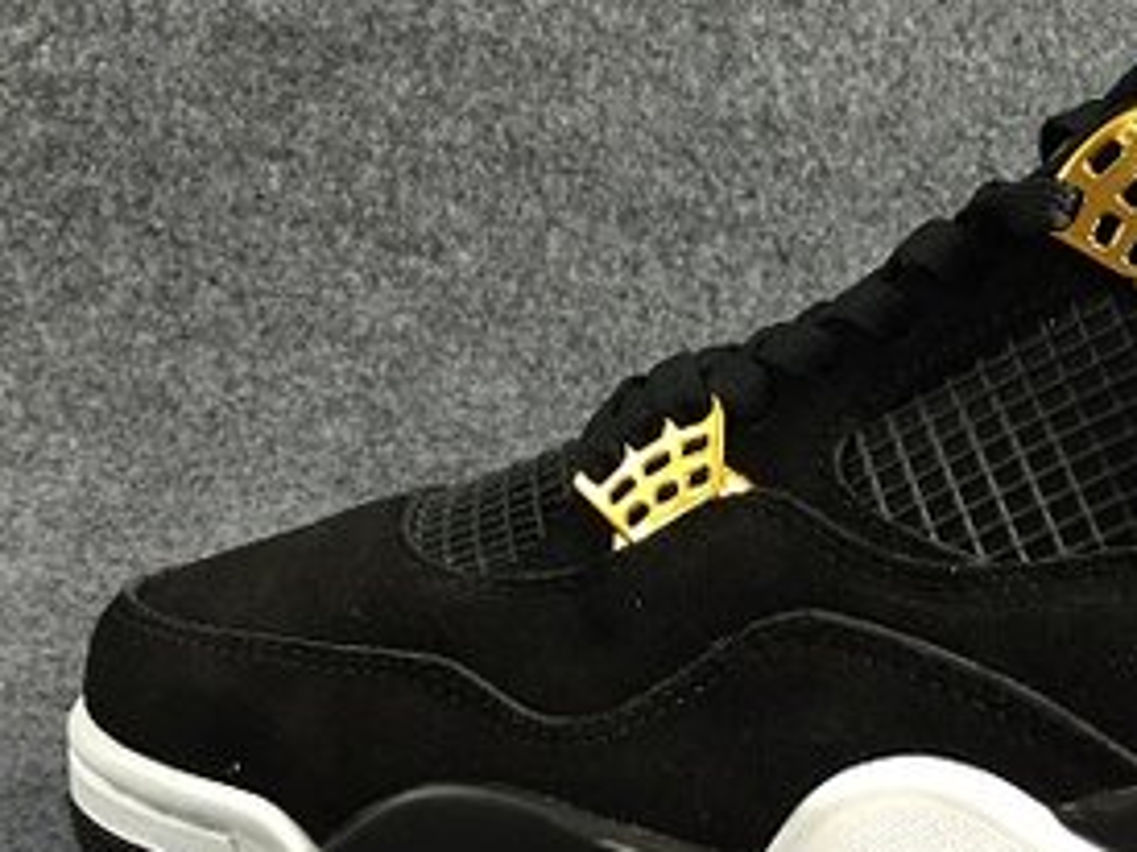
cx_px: 955
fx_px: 1904
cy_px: 440
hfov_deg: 32.1
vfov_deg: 25.2
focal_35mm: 58
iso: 160
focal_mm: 4.15
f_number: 2.2
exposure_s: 1/33
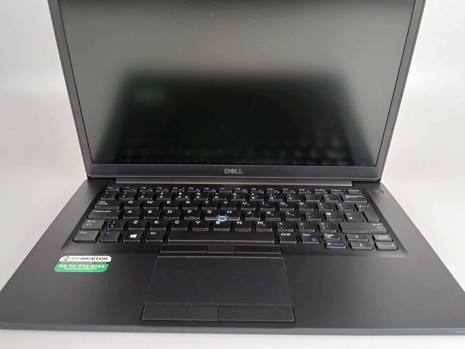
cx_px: 229
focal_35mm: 30
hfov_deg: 60.0
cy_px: 160
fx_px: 403
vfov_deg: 46.8
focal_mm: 3.98
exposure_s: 1/50
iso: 40
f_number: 1.8
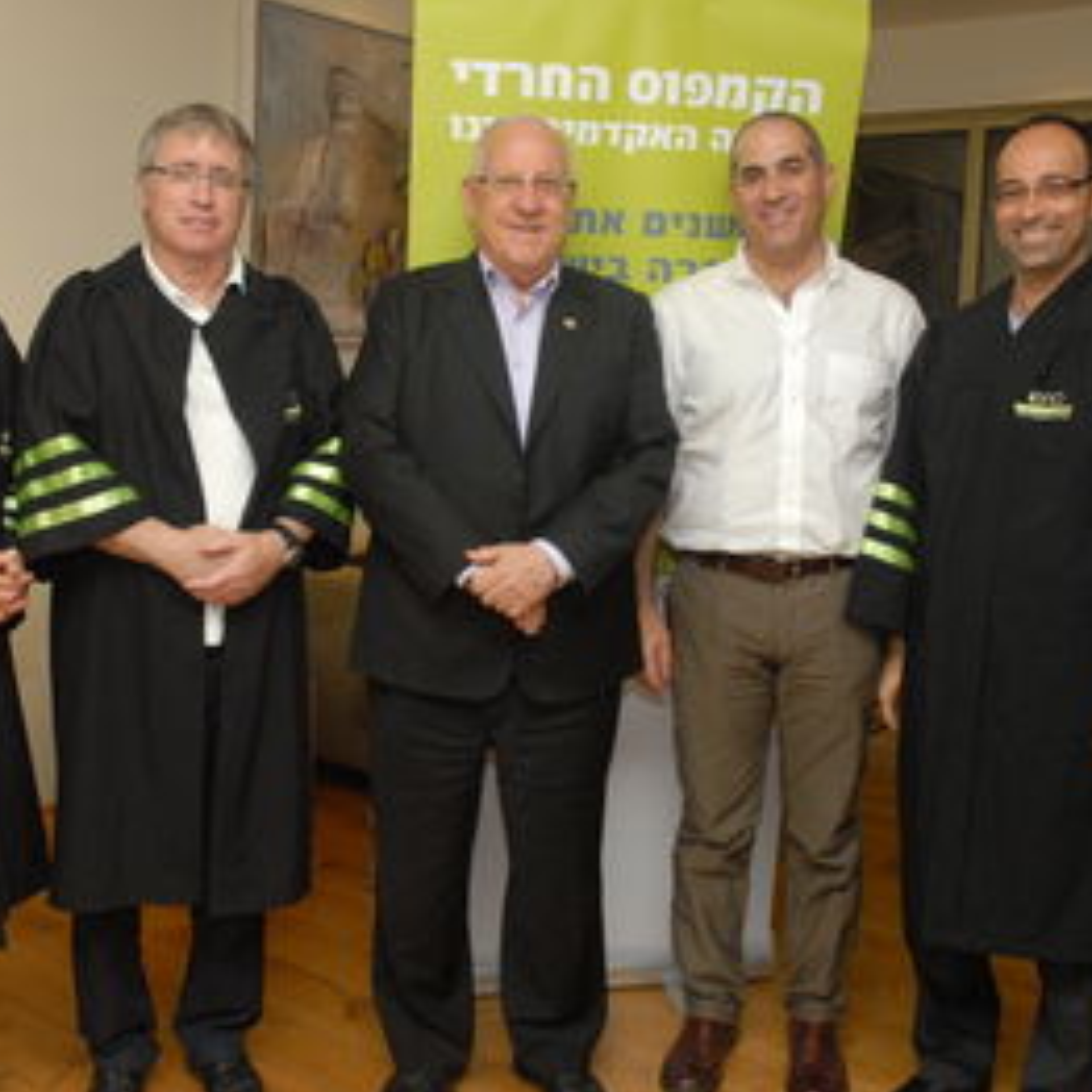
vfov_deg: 47.2
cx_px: 496
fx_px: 1249
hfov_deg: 47.2
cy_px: 552
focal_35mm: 35
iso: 800
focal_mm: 18
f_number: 7.1
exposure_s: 1/60
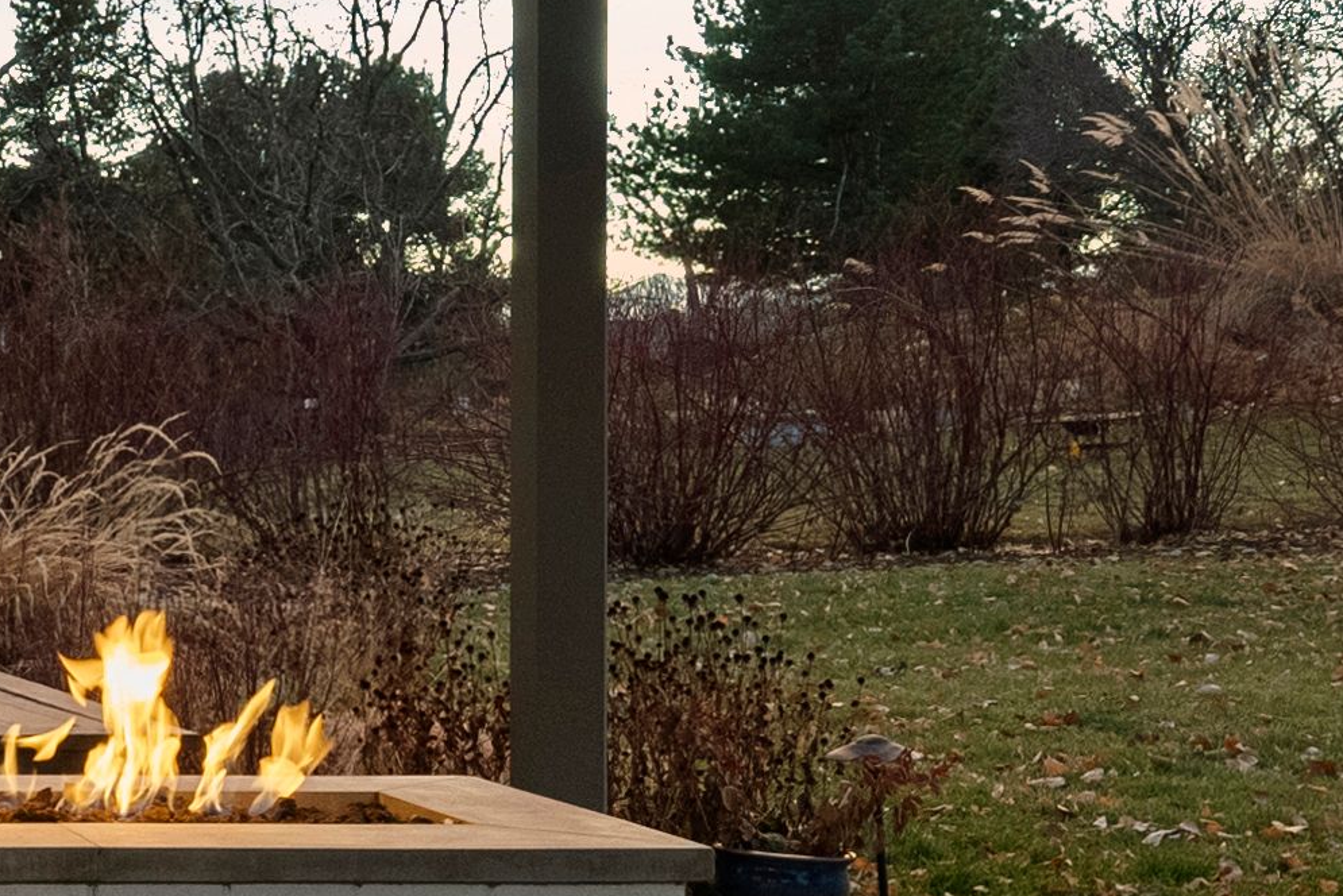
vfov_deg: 16.9
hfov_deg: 20.6
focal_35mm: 81
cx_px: -773
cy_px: 443
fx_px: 3022
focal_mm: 19
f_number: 8
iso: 800
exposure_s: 1/13
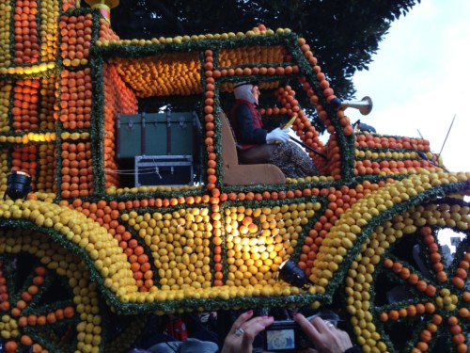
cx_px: 235
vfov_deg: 42.9
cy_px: 176
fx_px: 448
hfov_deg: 55.4
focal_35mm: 33
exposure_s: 1/60
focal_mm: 4.13
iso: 64
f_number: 2.4
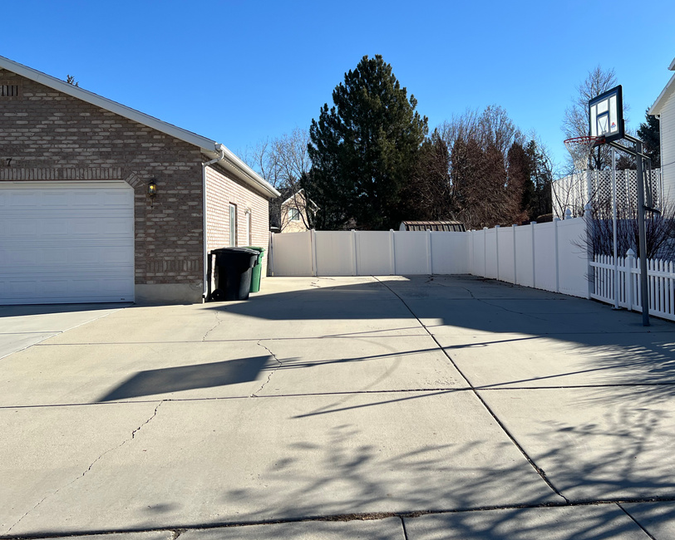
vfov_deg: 45.7
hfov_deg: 55.3
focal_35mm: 32
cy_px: 227
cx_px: 398
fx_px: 639
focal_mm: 5.7
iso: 50
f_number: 1.5
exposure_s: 1/3831
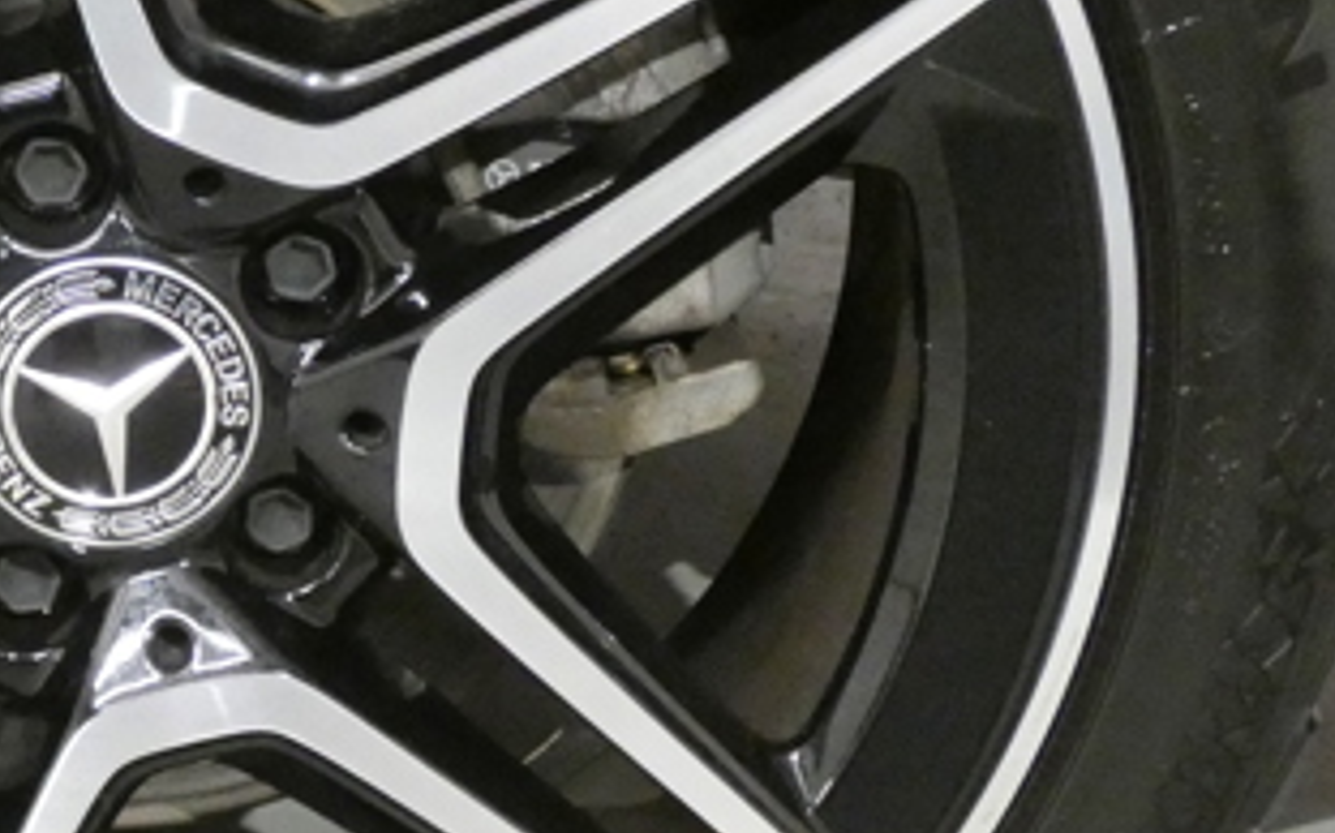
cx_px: 120
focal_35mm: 90
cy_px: 425
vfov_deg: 14.5
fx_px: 3273
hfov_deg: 22.5
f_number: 3.4
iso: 1600
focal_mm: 6
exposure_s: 1/30
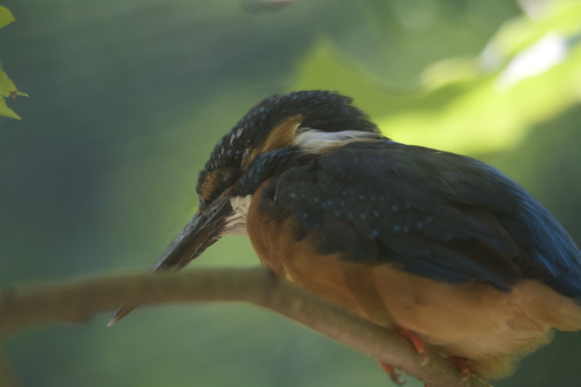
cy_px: 194
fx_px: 7262
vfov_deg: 3.1
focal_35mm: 450
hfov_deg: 4.6
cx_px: 290
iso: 800
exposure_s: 1/160
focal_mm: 300
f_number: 5.6
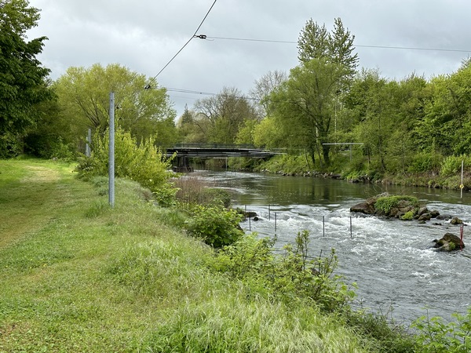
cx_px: 236
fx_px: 653
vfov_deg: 30.3
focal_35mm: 48
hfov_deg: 39.7
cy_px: 176
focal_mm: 6.86
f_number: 1.78
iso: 64
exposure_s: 1/1475
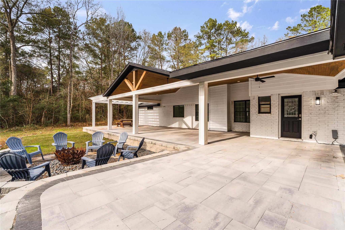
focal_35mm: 16
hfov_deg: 96.7
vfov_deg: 73.7
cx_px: 172
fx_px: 153
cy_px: 115
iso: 200
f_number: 9
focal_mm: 16
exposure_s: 1/15
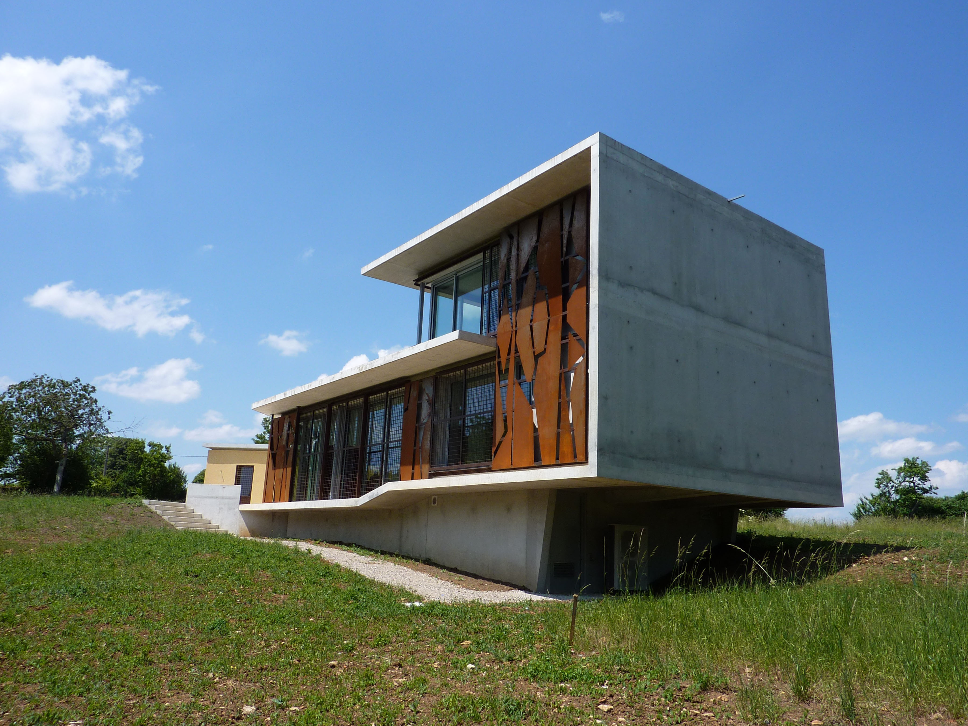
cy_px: 363
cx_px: 484
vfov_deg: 54.9
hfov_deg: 69.4
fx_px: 699
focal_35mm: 25
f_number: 5
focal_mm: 4.1
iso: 80
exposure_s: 1/500
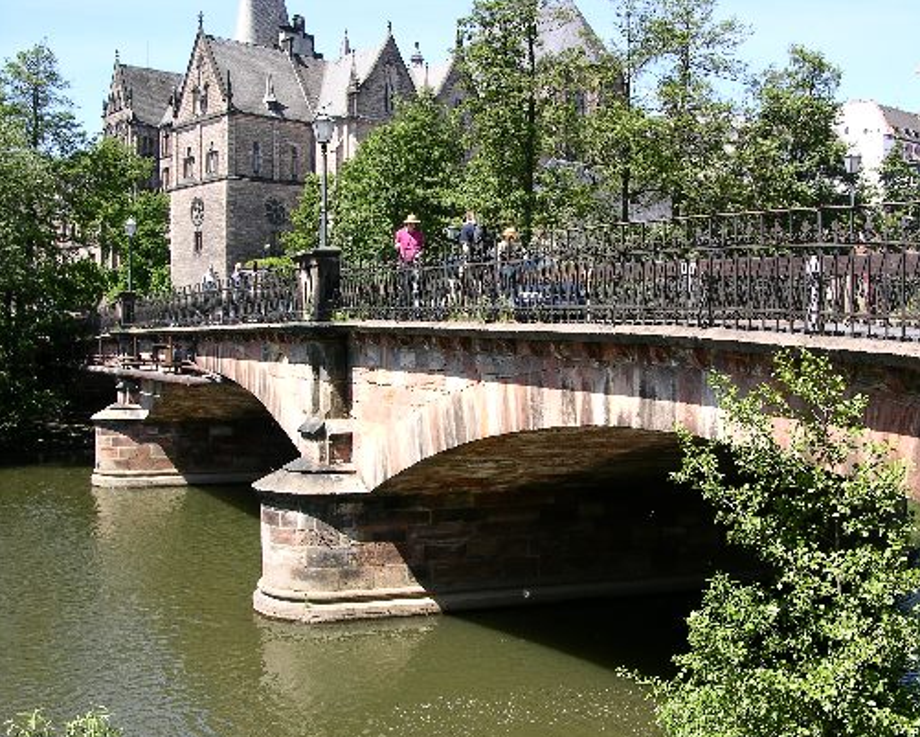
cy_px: 401
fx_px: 1089
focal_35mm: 40
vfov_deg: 37.3
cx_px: 535
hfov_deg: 45.6
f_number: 6.3
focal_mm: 8.9
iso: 50
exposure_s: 1/86.9
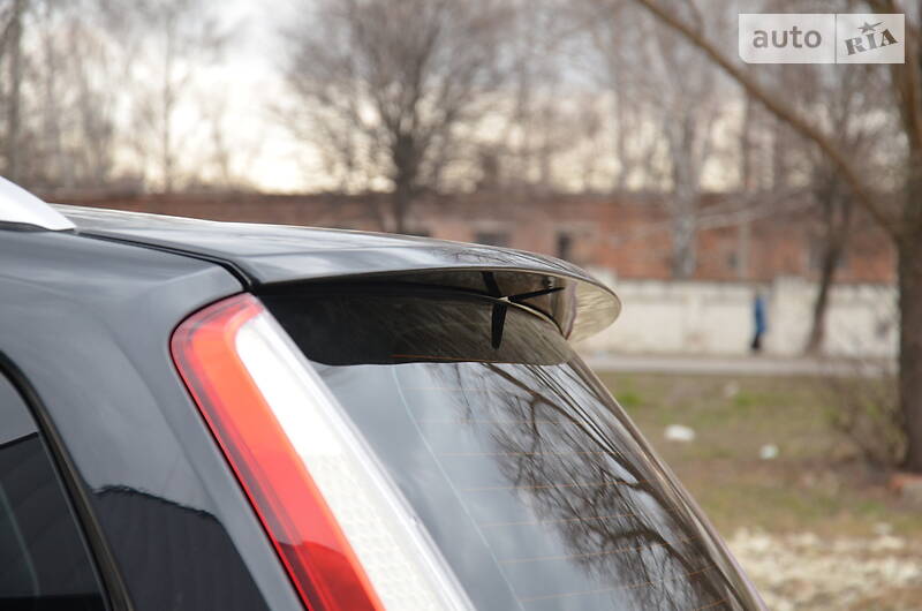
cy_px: 306
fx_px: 2684
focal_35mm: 105
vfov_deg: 13.0
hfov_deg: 19.5
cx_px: 461
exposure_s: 1/125
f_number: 5.6
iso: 720
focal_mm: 70
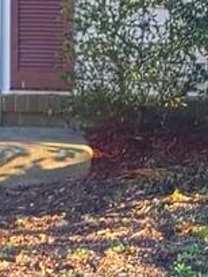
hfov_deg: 7.3
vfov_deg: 10.0
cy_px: -72
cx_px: -242
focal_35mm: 195
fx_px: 1561
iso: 40
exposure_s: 1/256
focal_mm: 5.4
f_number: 1.8
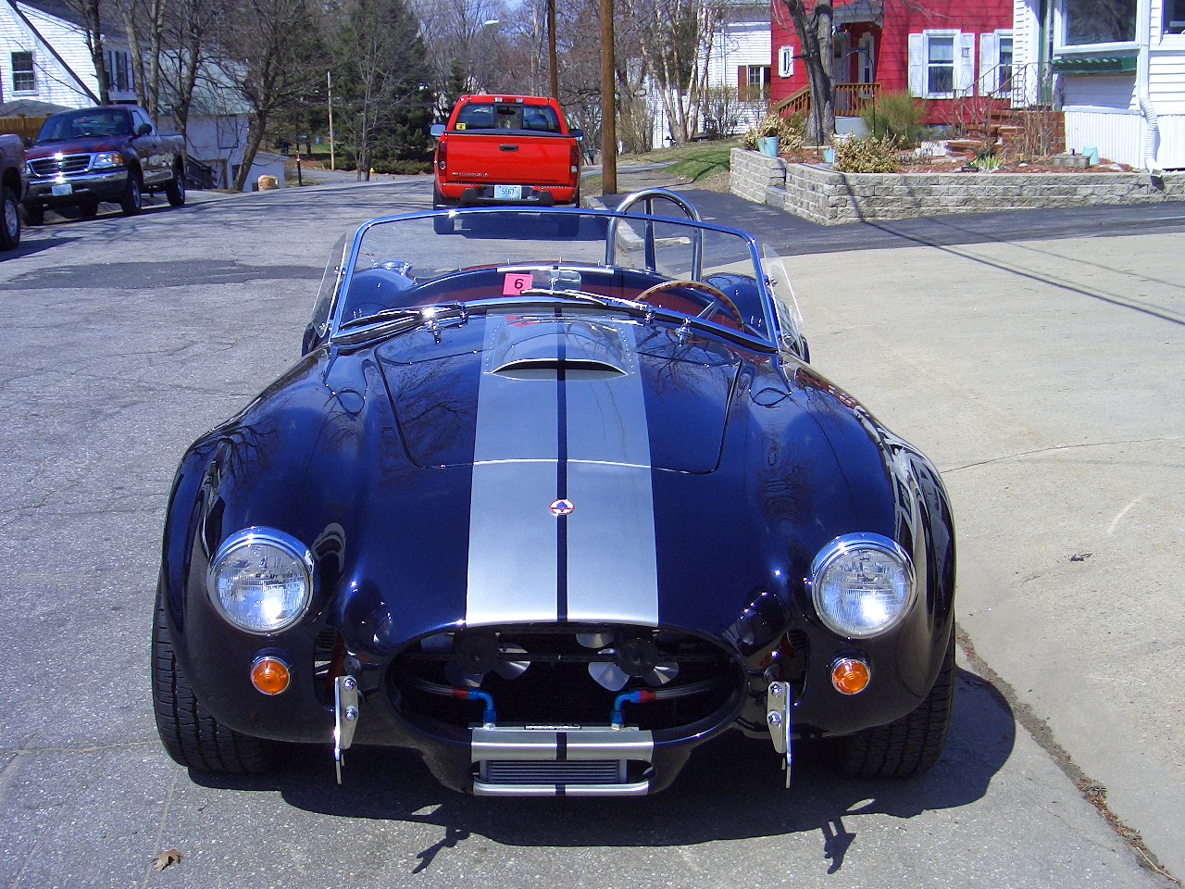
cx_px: 592
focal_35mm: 44
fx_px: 1506
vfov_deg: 32.9
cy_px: 444
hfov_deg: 42.9
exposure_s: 1/500
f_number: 5
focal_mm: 9.2
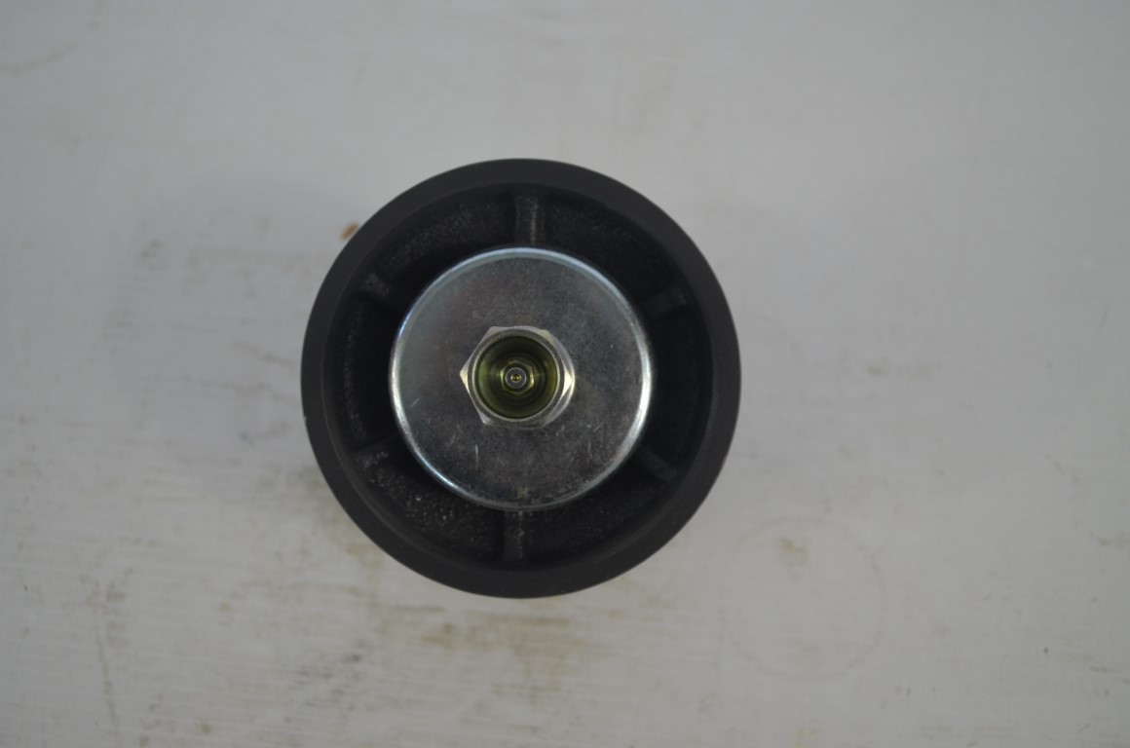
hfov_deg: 53.2
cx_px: 565
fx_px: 1128
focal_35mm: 36
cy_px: 374
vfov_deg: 36.7
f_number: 4
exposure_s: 1/60
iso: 400
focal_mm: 24
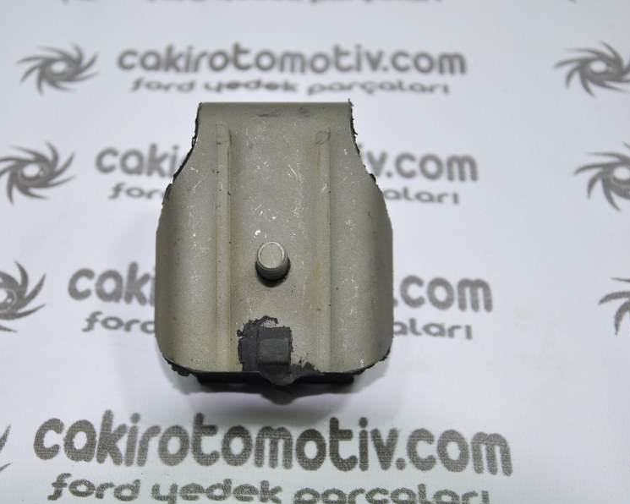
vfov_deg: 22.5
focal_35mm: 68
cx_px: 271
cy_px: 252
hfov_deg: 27.9
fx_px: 1268
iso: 200
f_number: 5
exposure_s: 1/40
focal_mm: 40
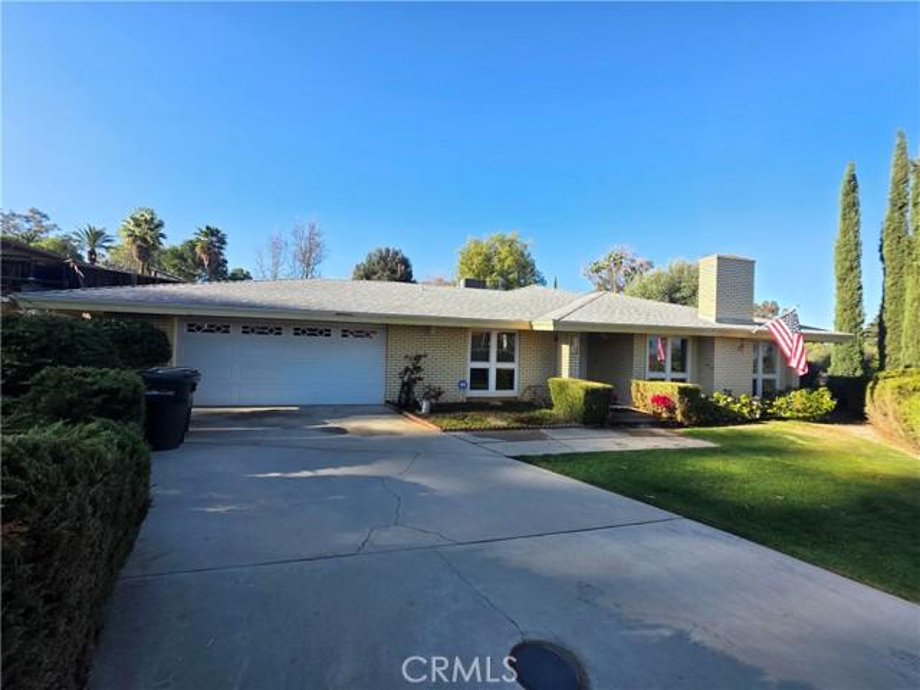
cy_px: 345
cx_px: 460
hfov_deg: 106.2
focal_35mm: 13
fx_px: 346
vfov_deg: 89.9
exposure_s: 1/703
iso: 40
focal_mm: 2.2
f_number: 1.9
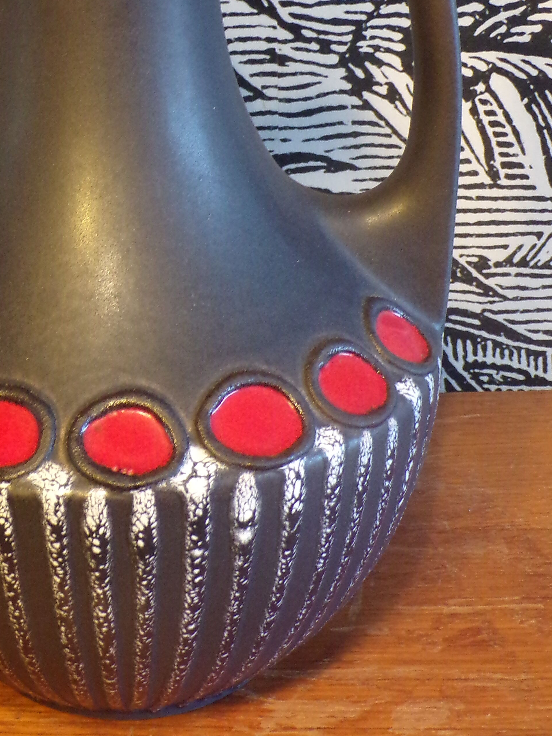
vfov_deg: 28.6
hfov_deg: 21.7
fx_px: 1424
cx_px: 132
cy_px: 191
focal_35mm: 67
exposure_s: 1/17
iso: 334
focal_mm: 6.6
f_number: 3.3
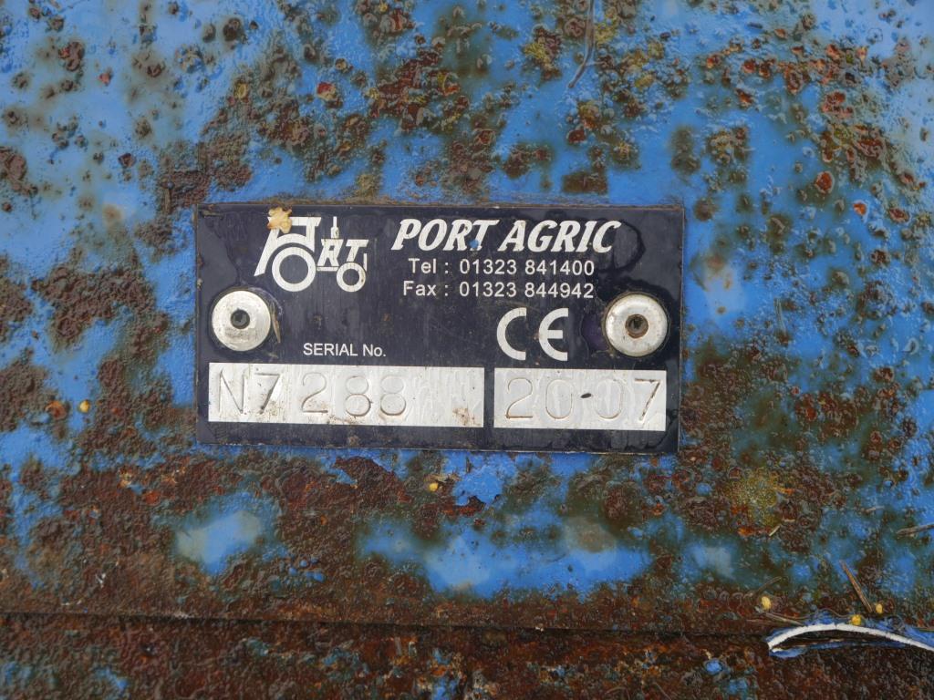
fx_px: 1349
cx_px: 467
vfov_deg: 29.1
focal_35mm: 50
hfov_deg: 38.2
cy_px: 350
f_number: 5.6
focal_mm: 25
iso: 160
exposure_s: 1/125
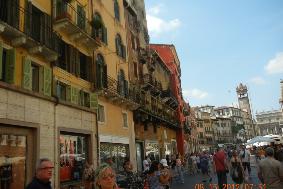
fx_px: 252
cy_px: 101
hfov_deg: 58.7
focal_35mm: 32
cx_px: 139
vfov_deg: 41.1
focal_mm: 5.4
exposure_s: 1/1055
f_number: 3.5
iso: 160
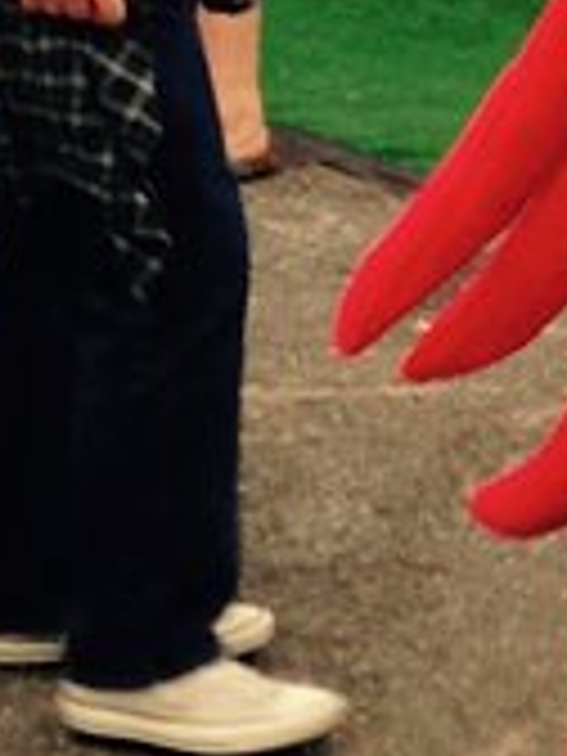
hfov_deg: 7.0
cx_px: 1494
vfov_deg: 10.0
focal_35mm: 196
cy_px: -72
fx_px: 4281
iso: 50
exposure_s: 1/120
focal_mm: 4.12
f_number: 2.4
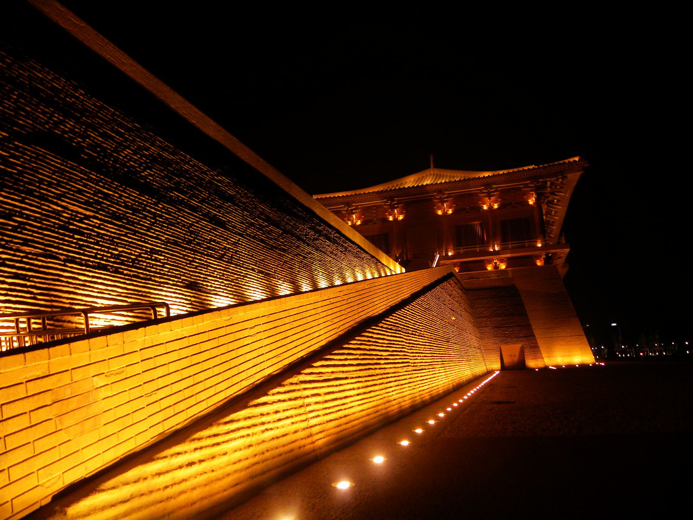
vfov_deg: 53.1
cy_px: 260
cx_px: 346
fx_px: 521
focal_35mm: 26
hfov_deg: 67.3
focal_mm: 4.6
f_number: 2.8
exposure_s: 1/5.7
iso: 64
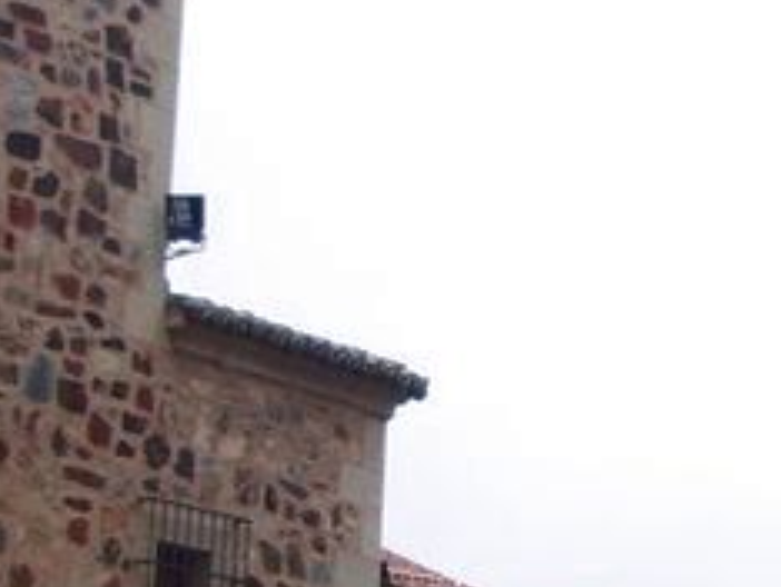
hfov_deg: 12.6
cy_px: 404
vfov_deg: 9.7
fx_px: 3456
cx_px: 894
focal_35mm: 153
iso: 50
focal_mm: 5.8
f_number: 2.6
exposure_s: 1/60
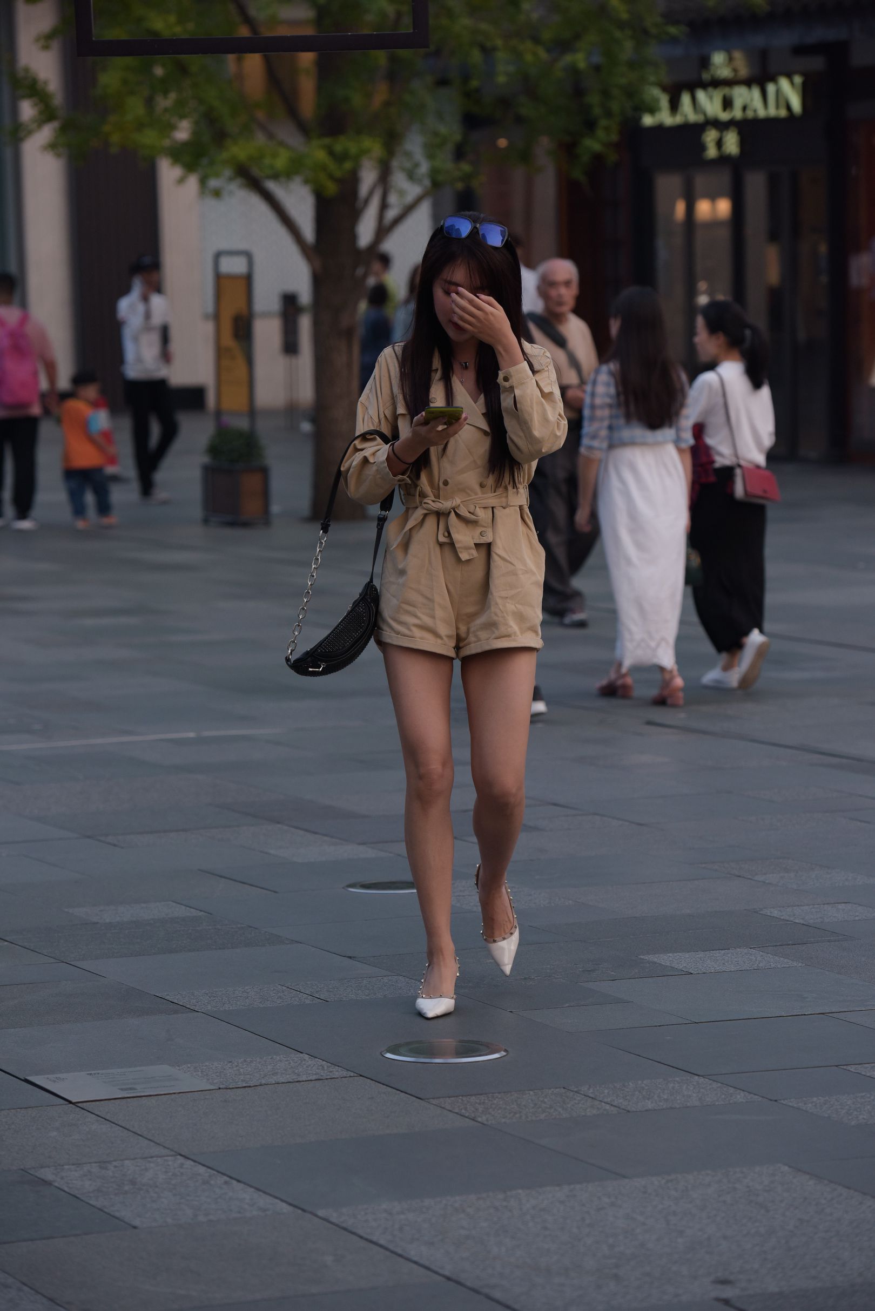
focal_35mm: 125
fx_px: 4554
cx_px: 438
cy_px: 656
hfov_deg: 11.0
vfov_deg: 16.4
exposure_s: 1/800
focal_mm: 125
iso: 640
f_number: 4
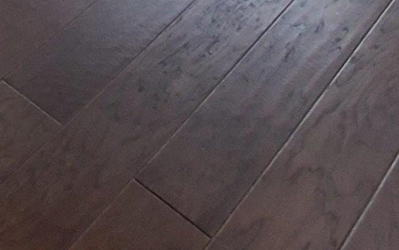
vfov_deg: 10.9
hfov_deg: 20.2
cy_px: -511
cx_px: -305
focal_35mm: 76
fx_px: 826
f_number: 2.2
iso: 100
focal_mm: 2.2
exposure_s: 1/60
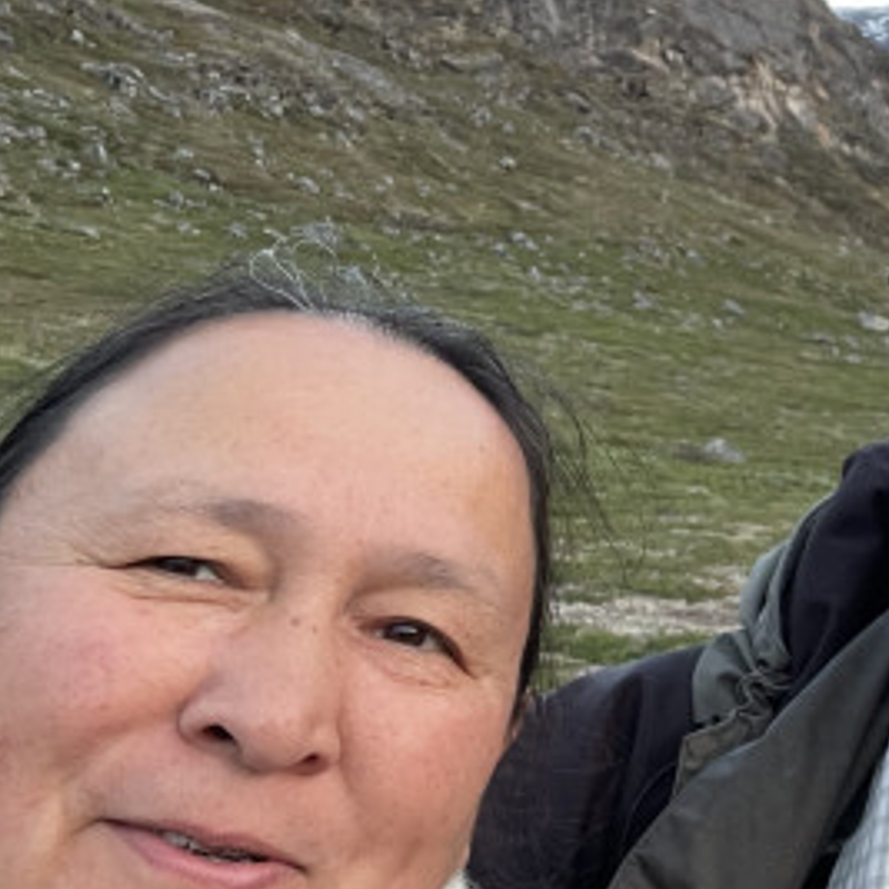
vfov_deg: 28.0
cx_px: 1165
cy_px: 296
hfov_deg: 24.5
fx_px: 1772
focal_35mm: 61
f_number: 2.2
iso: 160
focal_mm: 2.71
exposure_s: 1/60
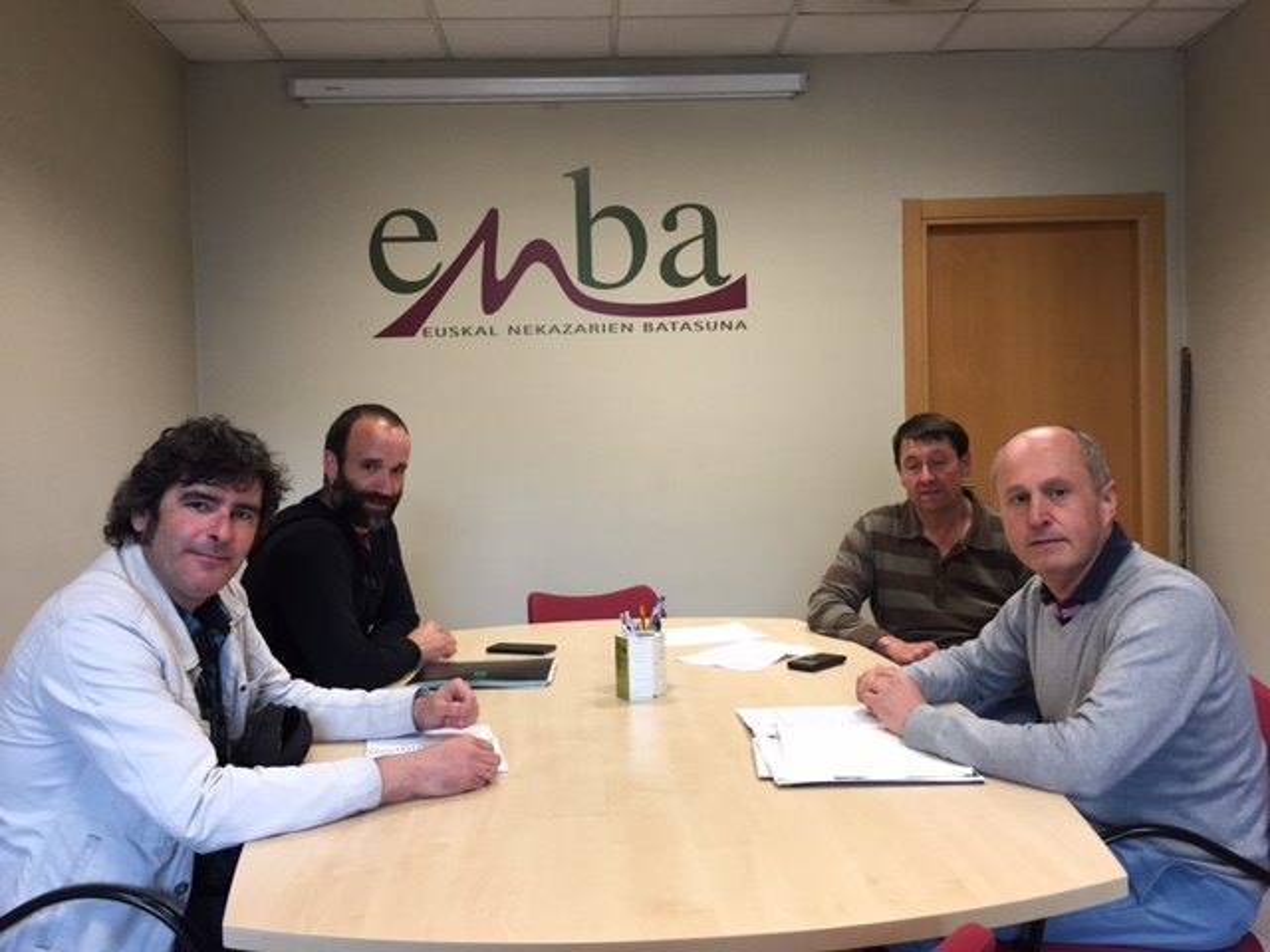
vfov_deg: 48.2
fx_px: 1064
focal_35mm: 29
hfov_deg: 61.7
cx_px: 635
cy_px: 476
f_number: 2.2
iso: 64
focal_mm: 4.15
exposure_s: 1/33
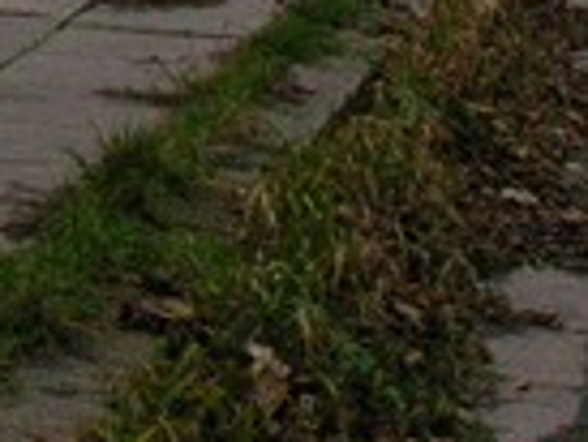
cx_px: -571
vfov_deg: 6.4
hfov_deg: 8.4
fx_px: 3825
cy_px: -558
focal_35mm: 225
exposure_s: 1/222
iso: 400
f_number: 5
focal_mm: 8.9
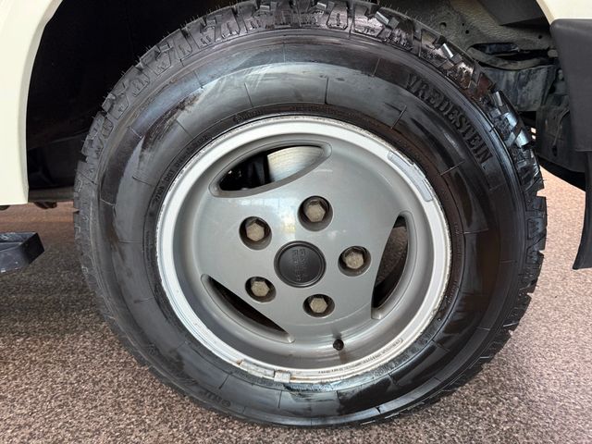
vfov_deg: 56.8
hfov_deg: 71.6
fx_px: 410
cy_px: 222
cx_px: 296
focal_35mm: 24
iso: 125
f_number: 1.78
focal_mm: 6.76
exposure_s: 1/60
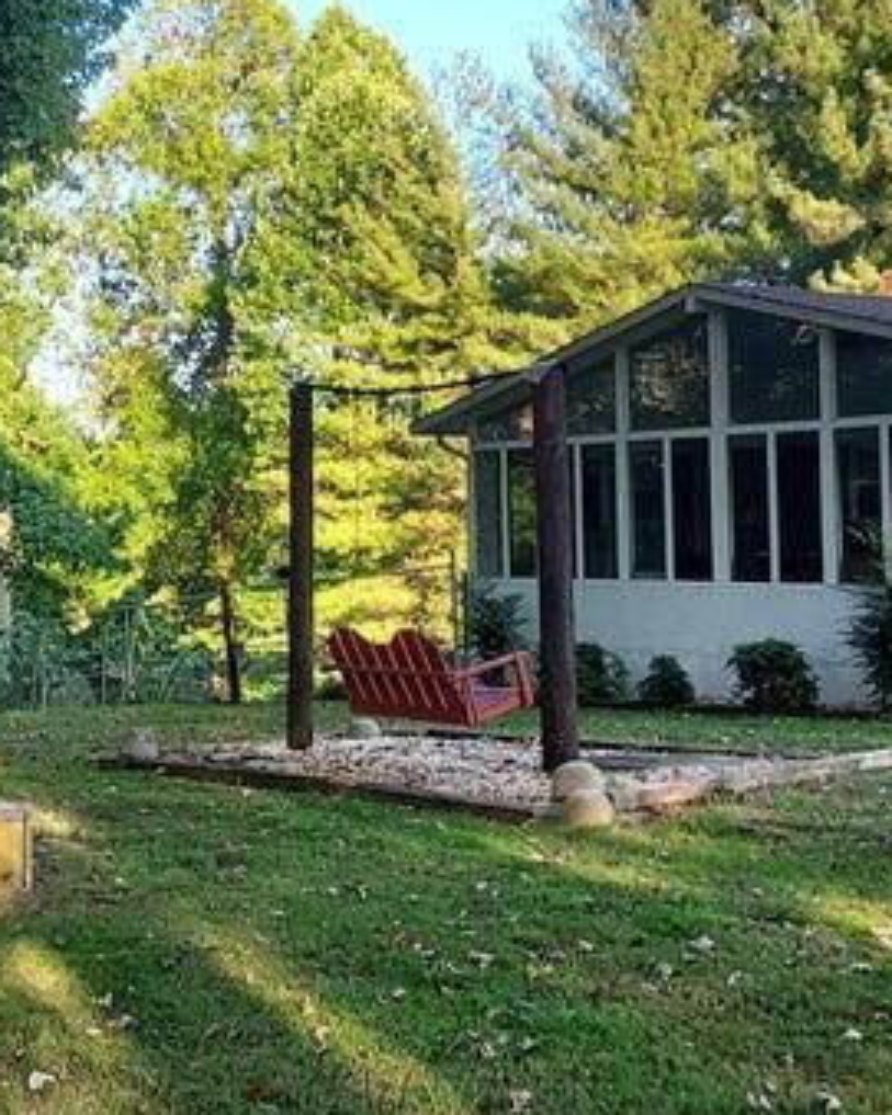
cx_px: 229
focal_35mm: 59
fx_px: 1948
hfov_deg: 25.5
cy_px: 441
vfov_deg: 31.9
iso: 40
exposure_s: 1/166
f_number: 1.8
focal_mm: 4.6
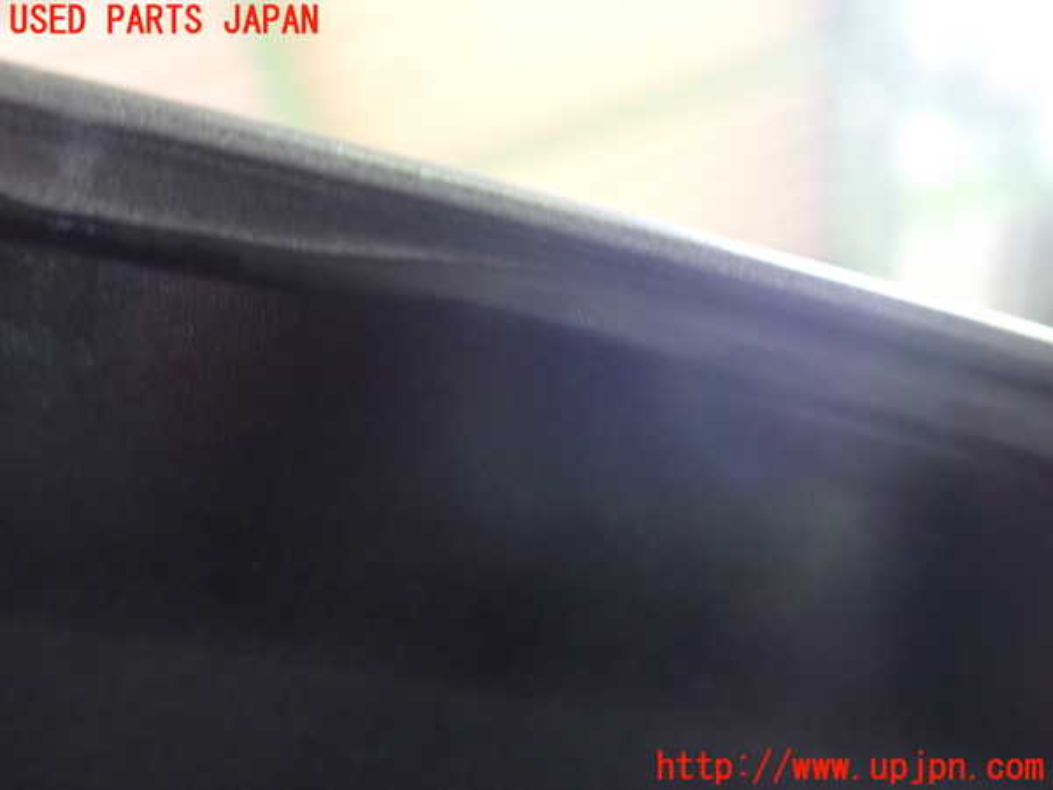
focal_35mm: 30
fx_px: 913
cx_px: 526
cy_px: 395
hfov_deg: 60.0
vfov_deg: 46.8
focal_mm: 5.4
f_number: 2.3
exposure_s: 1/30
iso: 1600
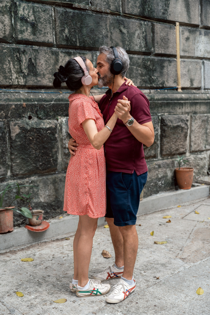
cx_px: 105
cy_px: 158
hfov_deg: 31.2
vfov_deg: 45.4
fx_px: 376
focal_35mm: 43
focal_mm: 43
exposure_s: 1/100
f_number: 3.2
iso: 125
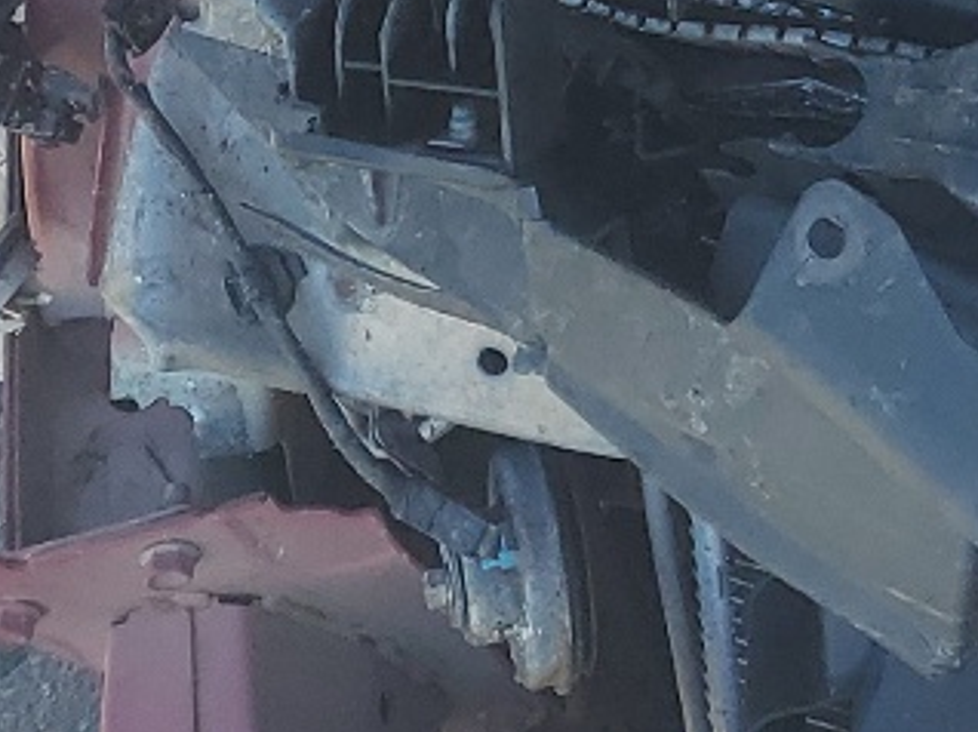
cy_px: -873
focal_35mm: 131
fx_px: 3698
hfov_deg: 13.5
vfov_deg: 10.2
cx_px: 1747
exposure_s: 1/476
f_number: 1.5
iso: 50
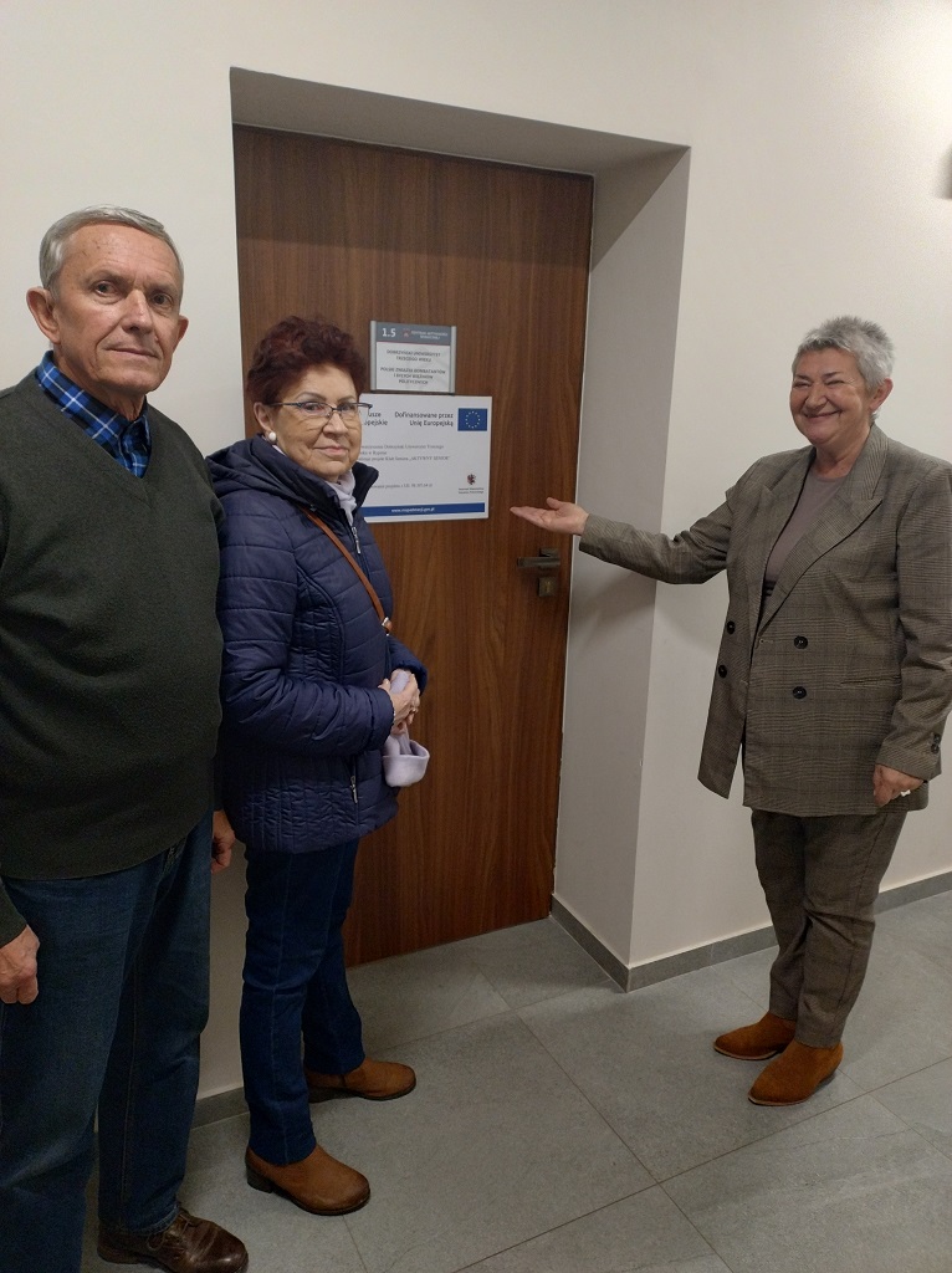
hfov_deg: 54.8
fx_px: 918
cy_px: 636
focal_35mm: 25
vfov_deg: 69.4
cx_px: 476
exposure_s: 1/33.3
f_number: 1.7
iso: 891
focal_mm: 4.71
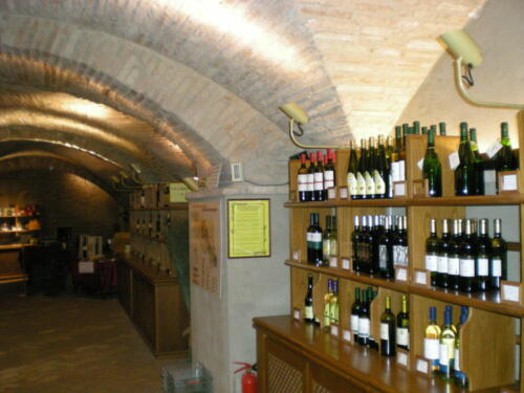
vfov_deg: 37.7
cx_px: 262
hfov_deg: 49.0
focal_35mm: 38
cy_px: 196
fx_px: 575
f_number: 3.1
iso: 372
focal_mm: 6.3
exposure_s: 1/60
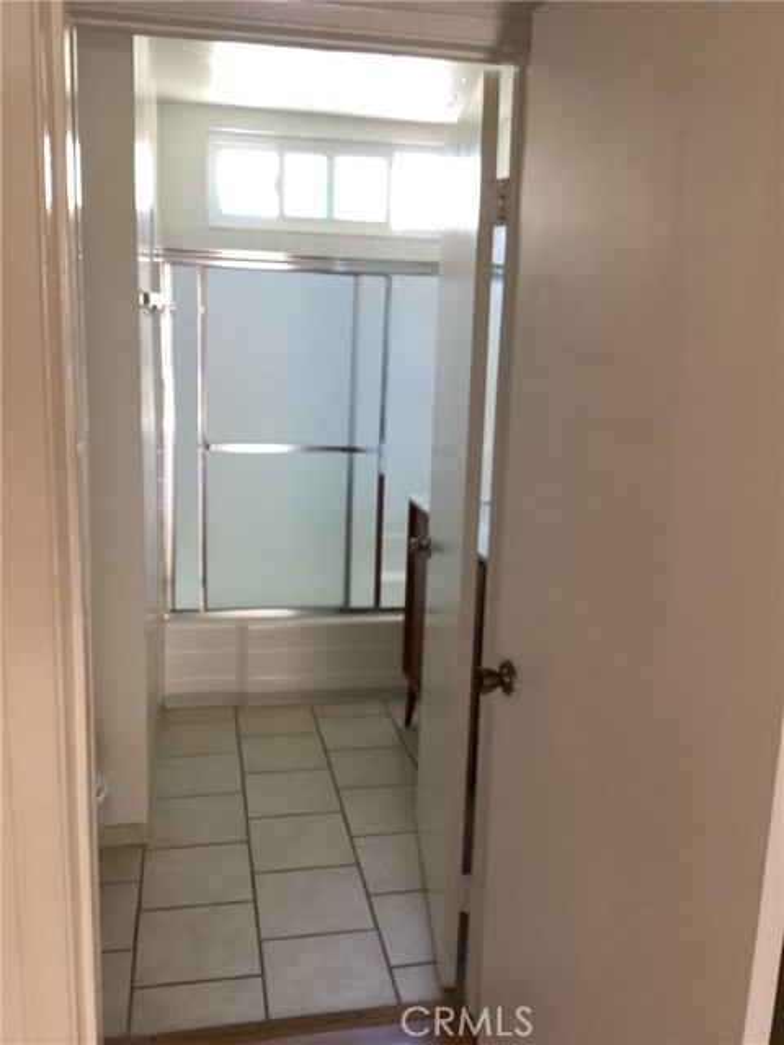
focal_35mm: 31
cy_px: 522
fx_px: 936
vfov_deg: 58.4
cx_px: 392
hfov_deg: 45.4
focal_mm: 3.3
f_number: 2.4
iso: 160
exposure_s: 1/60
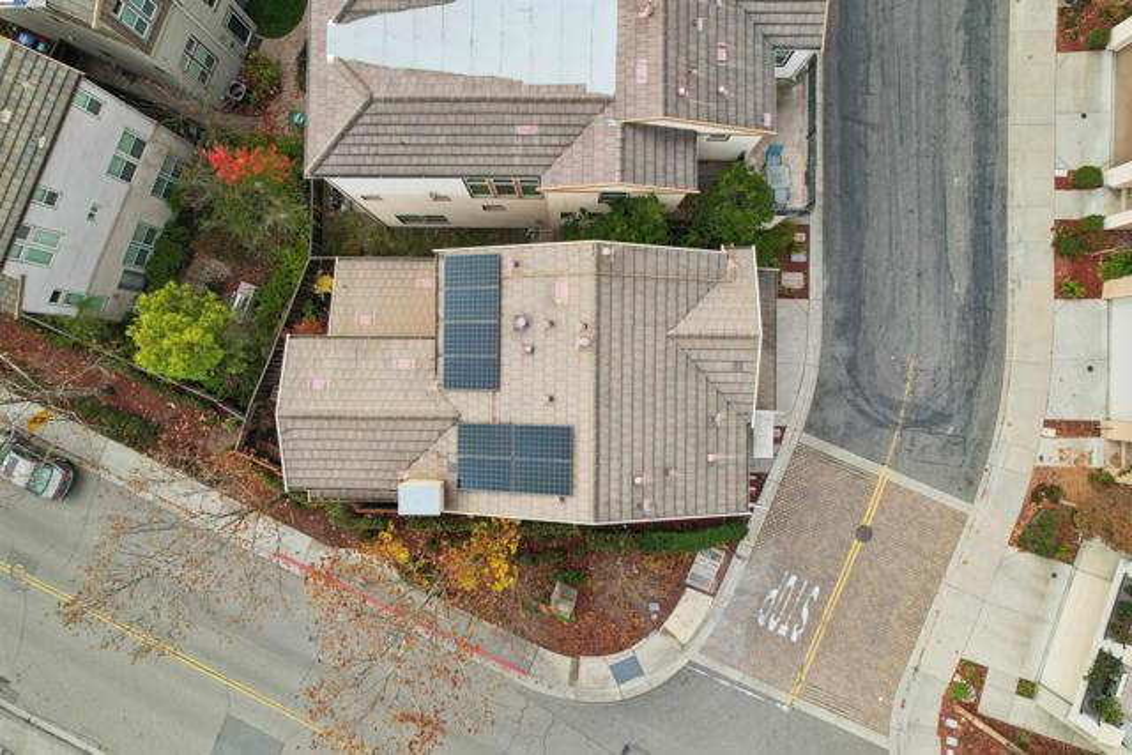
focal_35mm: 22
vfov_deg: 57.3
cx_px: 566
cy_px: 378
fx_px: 692
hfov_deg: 78.6
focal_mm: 8.4
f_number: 2.8
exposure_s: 1/90
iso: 110
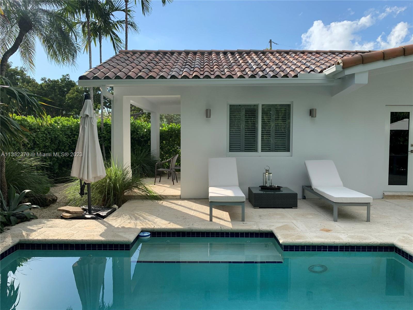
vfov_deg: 53.1
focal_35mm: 26
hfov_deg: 67.3
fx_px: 310
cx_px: 206
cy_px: 155
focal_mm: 4.25
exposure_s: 1/1513
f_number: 1.8
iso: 25
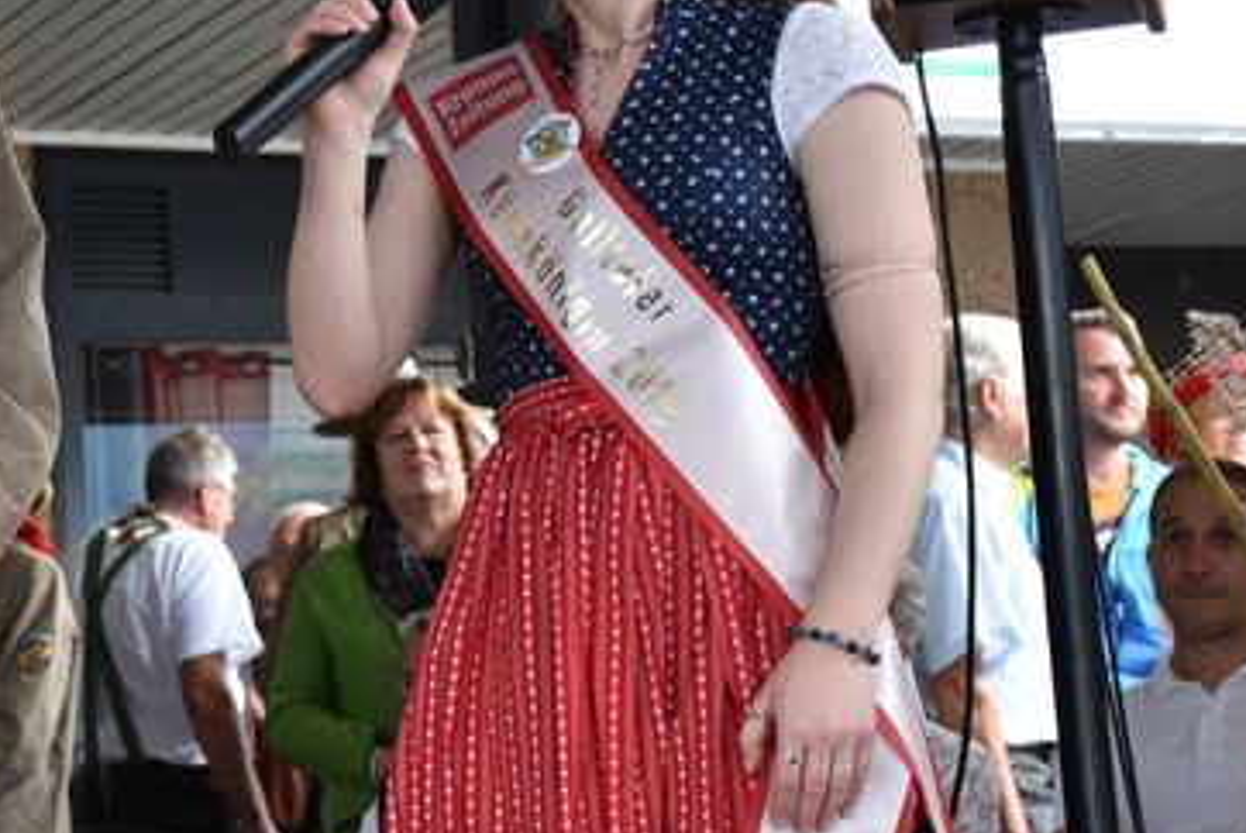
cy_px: 416
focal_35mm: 126
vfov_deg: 10.9
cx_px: -38
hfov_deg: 15.9
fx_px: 4364
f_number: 5
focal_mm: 38
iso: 400
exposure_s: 1/100
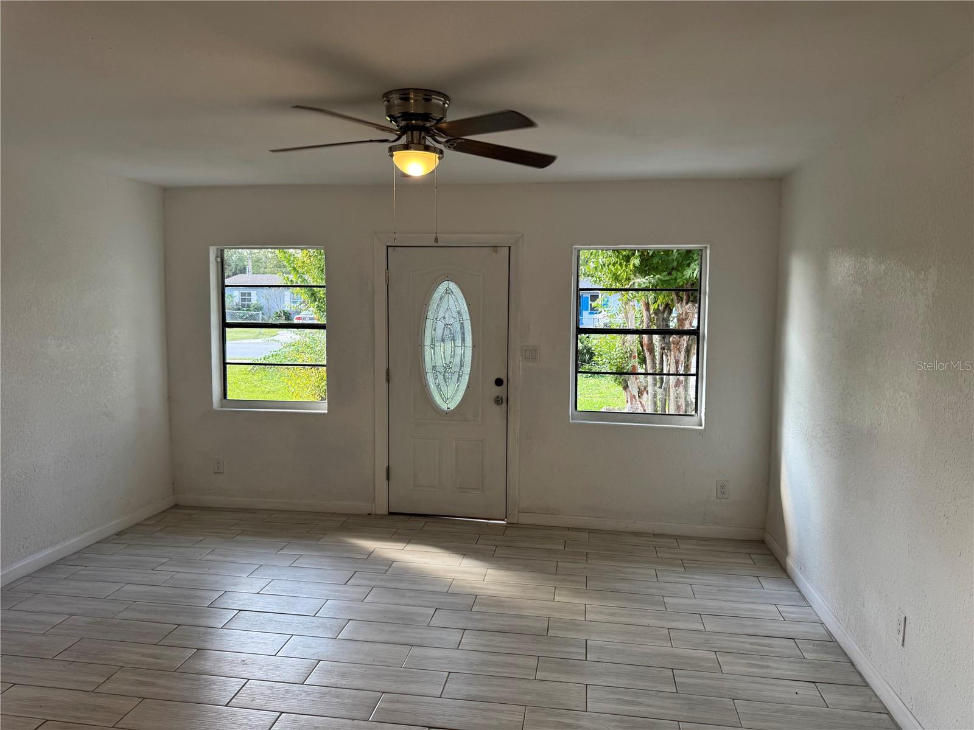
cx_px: 487
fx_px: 675
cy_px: 365
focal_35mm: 24
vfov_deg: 56.8
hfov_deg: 71.6
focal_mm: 6.76
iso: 64
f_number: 1.78
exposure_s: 1/154
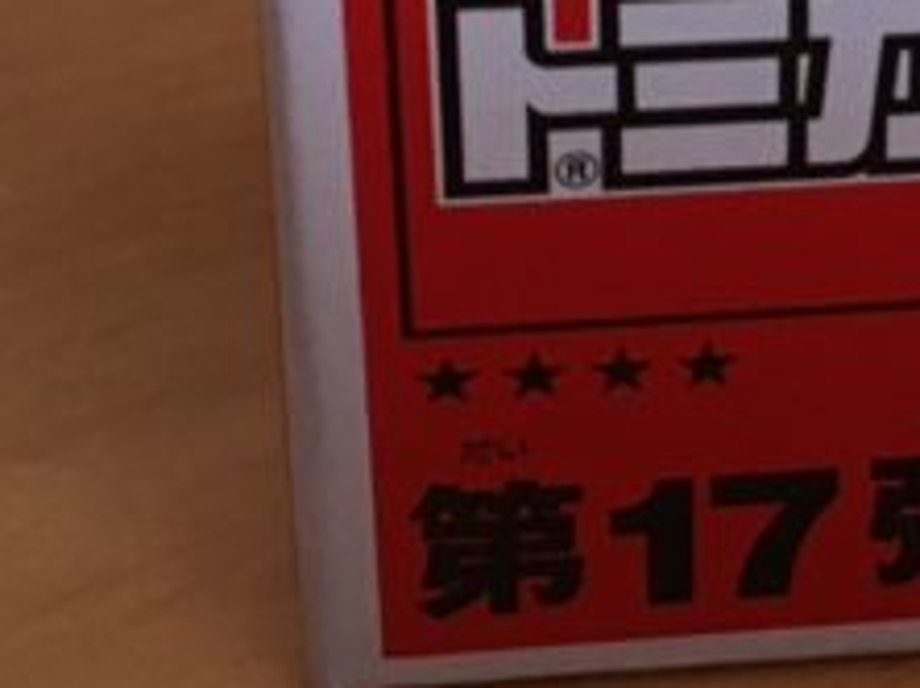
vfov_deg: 10.8
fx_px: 3558
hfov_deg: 14.0
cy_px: -149
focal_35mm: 134
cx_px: 1289
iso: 32
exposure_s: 1/30
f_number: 2.2
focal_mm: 4.15
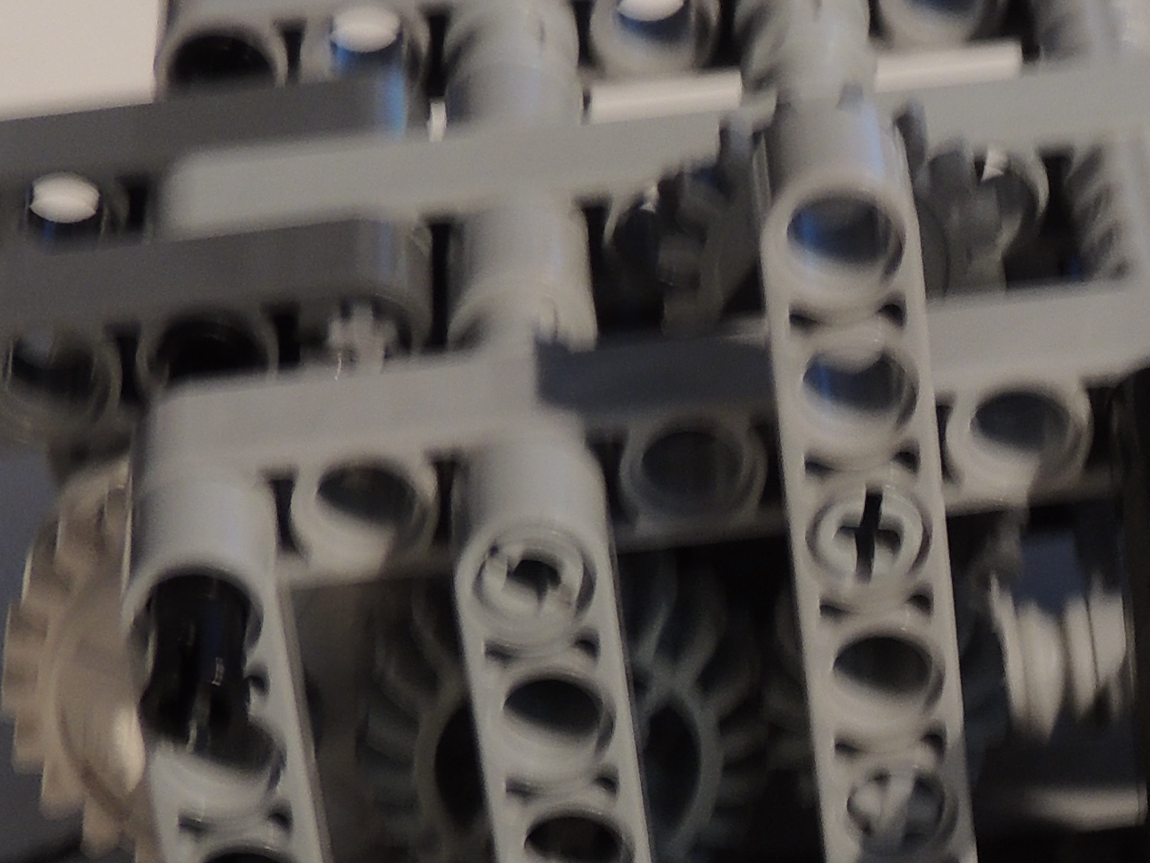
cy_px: 833
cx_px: 1283
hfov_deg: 11.0
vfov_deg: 8.3
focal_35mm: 178
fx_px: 5915
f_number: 4
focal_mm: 8.9
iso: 100
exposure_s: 1/2.5
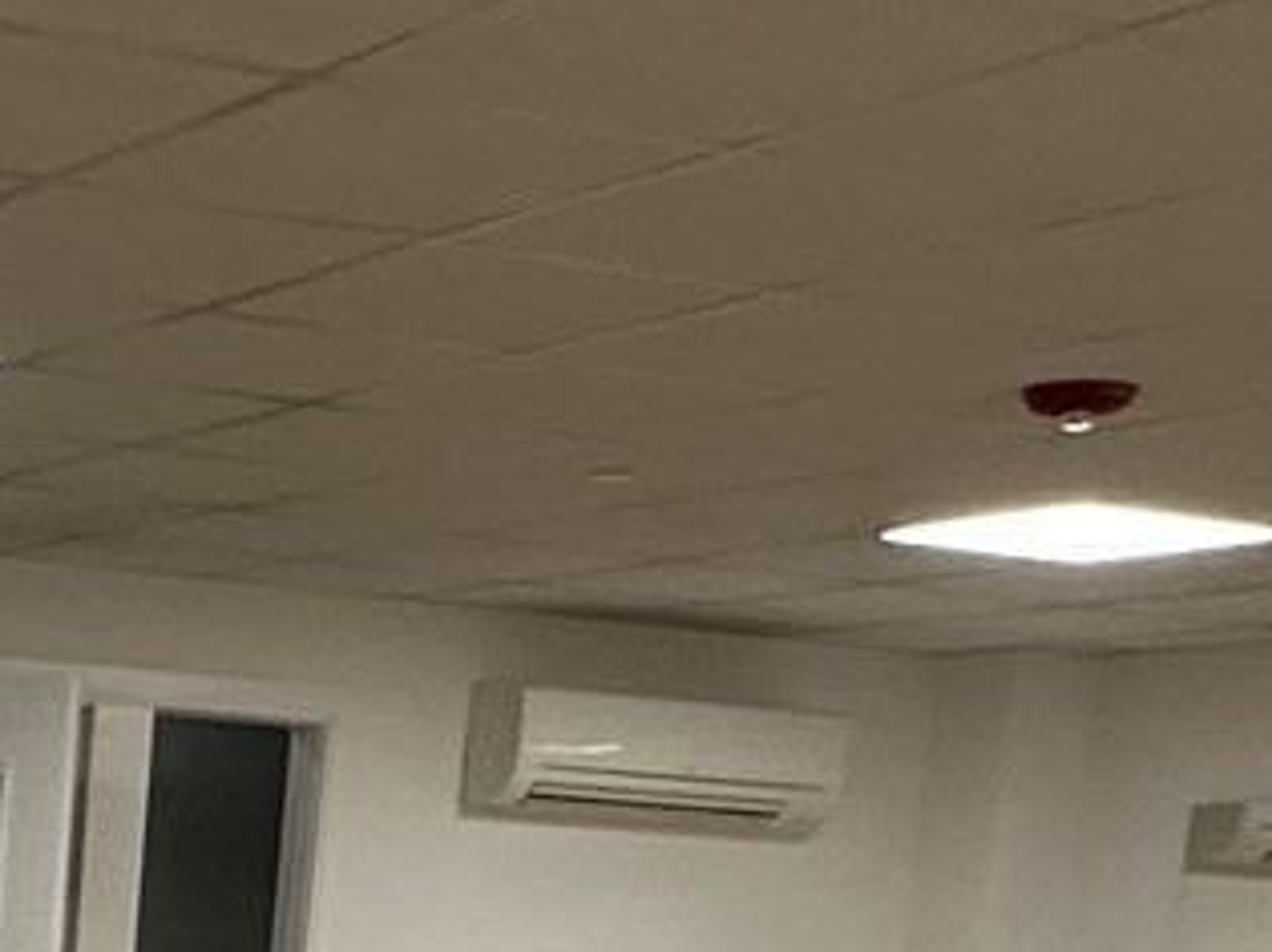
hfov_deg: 19.7
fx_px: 3343
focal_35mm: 91
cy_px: 1605
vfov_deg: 14.6
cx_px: -404
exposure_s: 1/60
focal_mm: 2.22
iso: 200
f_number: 2.2
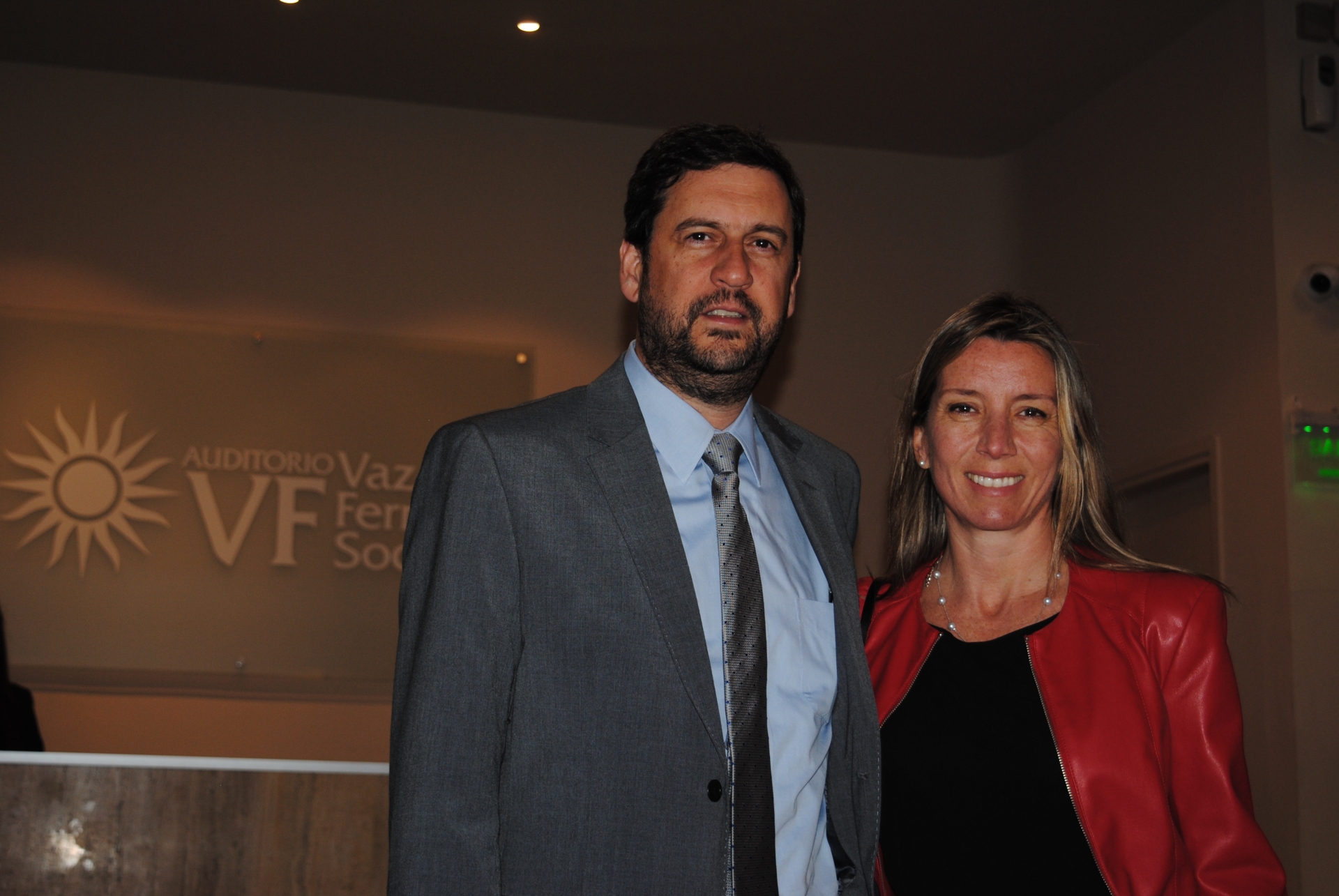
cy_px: 448
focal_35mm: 60
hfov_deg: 33.4
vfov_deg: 22.7
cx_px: 670
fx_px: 2234
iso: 200
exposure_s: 1/60
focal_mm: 40
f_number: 4.8
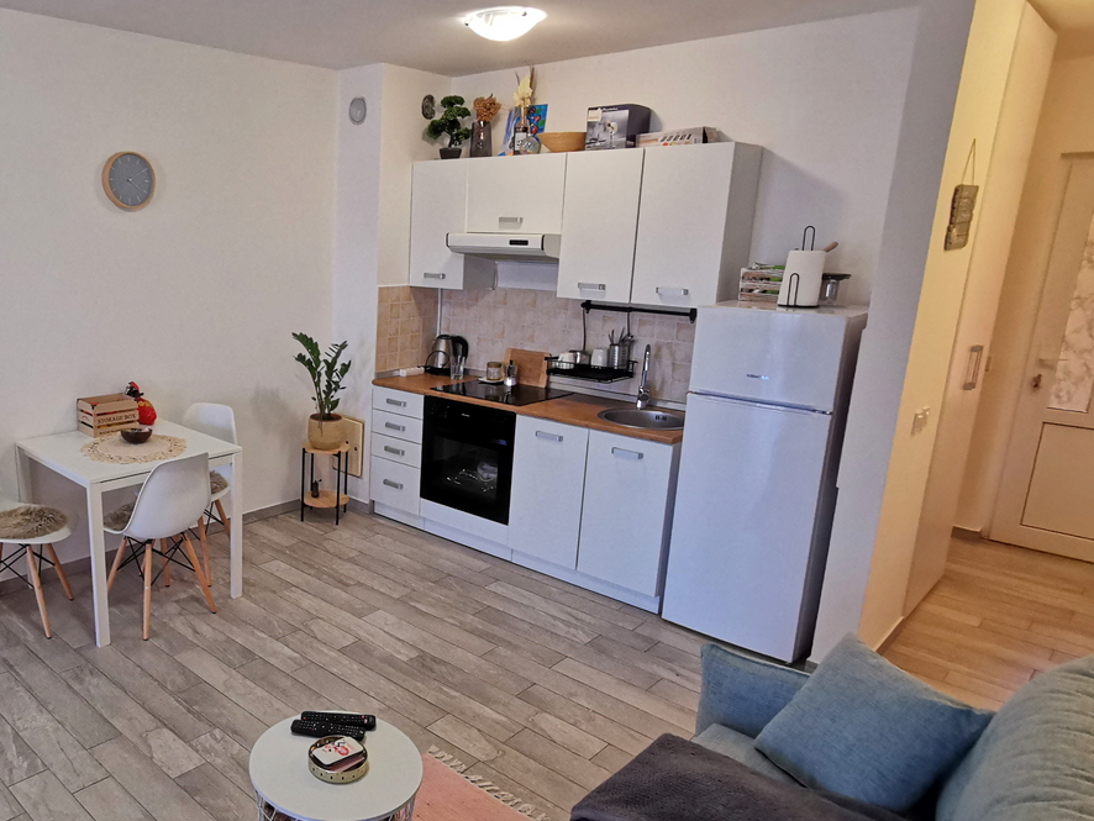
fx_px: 822
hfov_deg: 64.4
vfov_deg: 53.1
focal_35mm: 26
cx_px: 315
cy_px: 416
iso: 400
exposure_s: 1/40
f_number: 2.2
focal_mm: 2.35
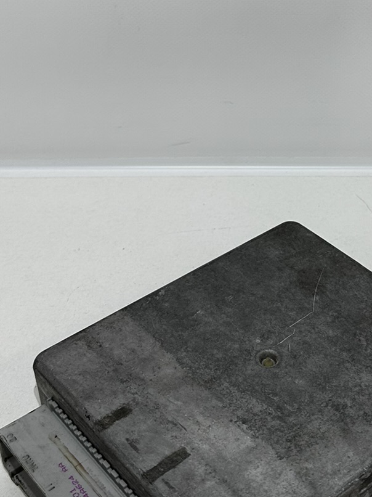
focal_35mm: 61
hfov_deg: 23.9
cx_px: 256
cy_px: 167
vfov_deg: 31.5
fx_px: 875
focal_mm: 6.86
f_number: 1.78
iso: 80
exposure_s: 1/100
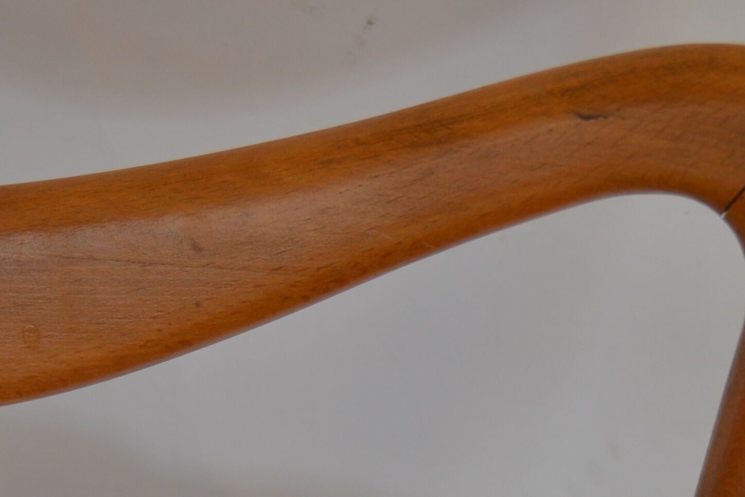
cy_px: 380
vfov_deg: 9.4
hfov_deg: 14.1
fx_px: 3001
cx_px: 539
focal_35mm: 145
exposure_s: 1/40
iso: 400
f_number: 4.2
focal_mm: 38
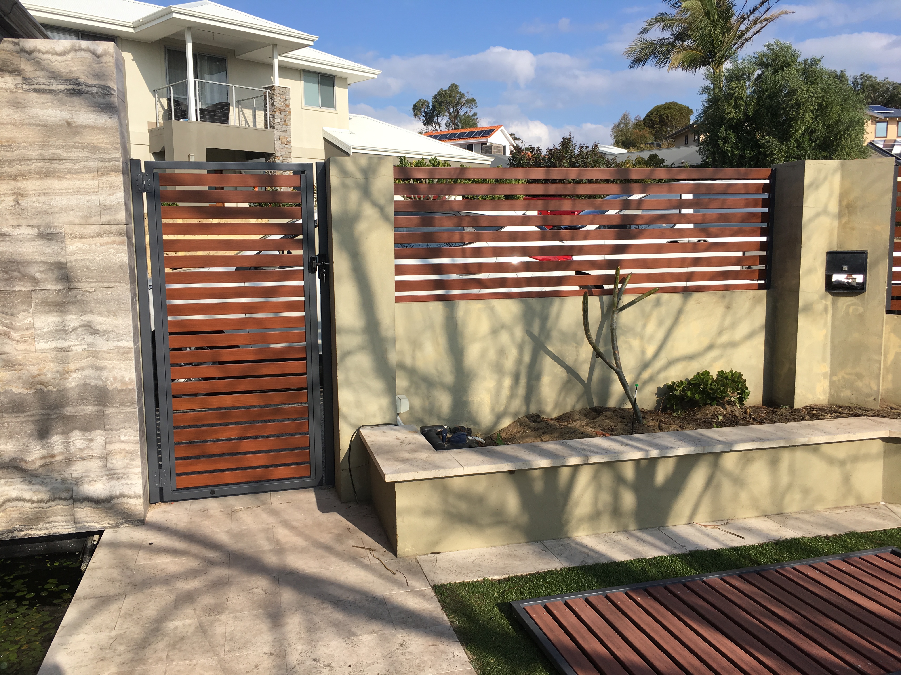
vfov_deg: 48.2
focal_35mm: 29
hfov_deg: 61.7
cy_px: 338
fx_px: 755
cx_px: 450
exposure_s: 1/1479
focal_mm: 4.15
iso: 25
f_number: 2.2
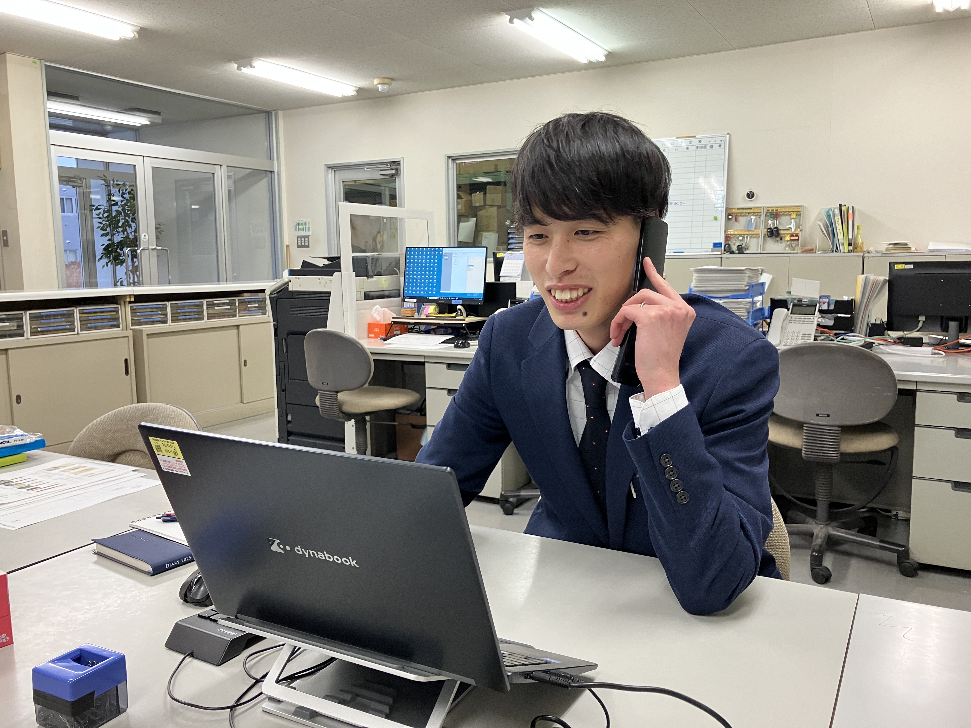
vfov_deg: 49.7
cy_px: 364
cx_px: 486
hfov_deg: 63.4
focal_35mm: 28
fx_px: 785
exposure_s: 1/50
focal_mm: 3.99
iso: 80
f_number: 1.8
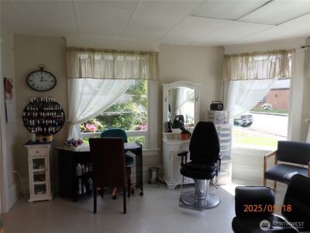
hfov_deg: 69.4
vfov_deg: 54.9
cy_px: 116
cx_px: 155
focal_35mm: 25
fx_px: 224
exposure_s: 1/200
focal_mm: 4.5
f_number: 2.8
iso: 100
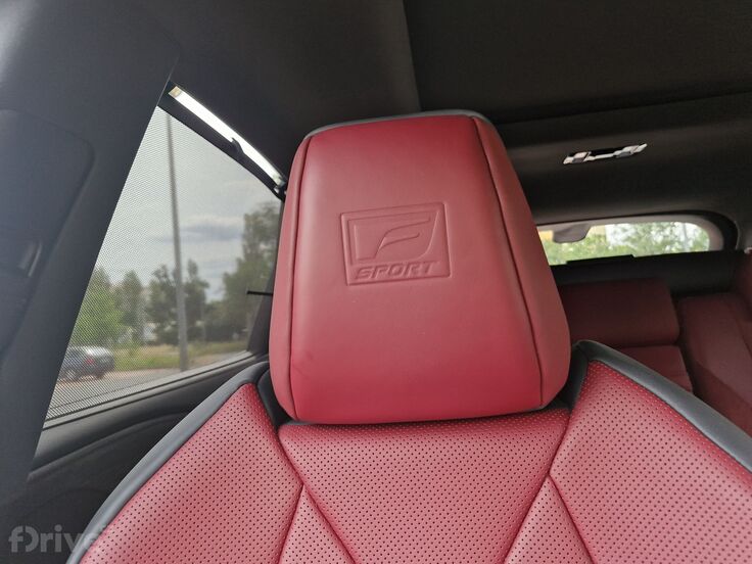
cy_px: 282
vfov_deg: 58.9
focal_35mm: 23
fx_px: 500
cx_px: 376
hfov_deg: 73.9
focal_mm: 5.54
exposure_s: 1/180
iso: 200
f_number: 1.8
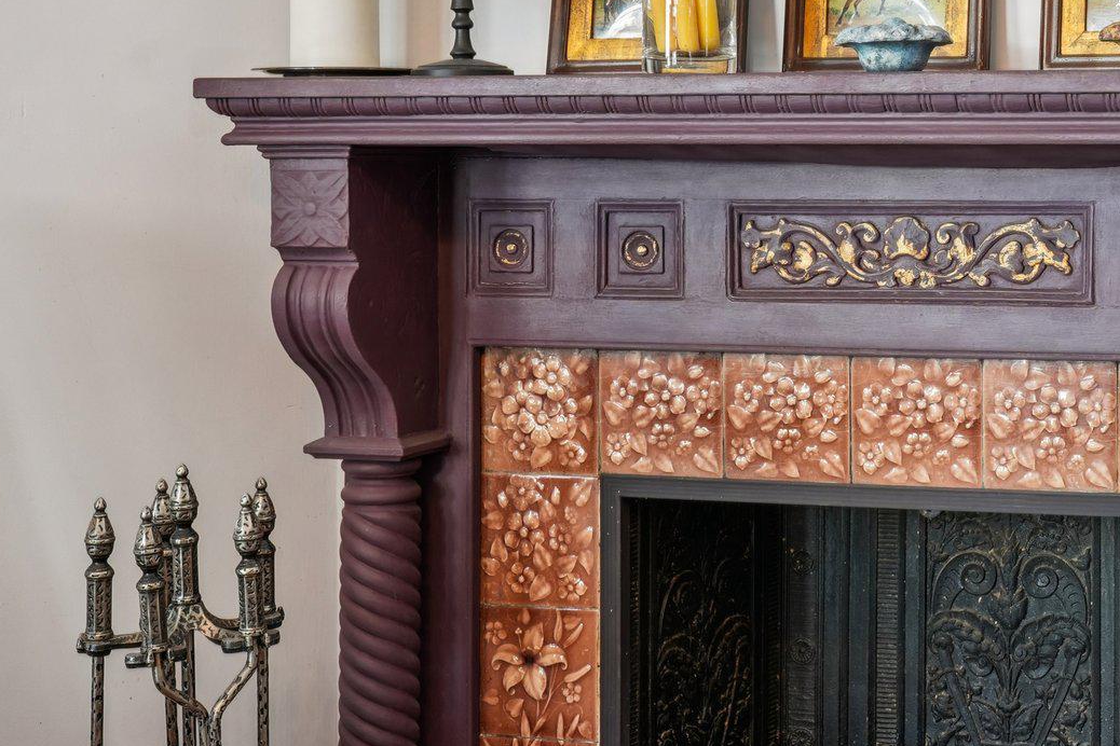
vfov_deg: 19.0
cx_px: 1019
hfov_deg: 27.4
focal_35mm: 71
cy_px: 139
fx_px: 2209
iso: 400
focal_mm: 36
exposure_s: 1/3.33
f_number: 8
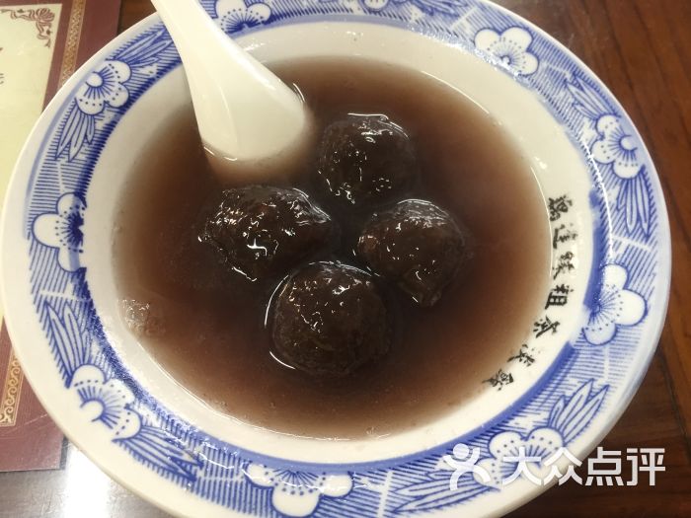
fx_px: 579
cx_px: 346
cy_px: 259
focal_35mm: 29
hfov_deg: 61.7
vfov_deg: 48.2
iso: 125
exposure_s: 1/33
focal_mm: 4.15
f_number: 2.2
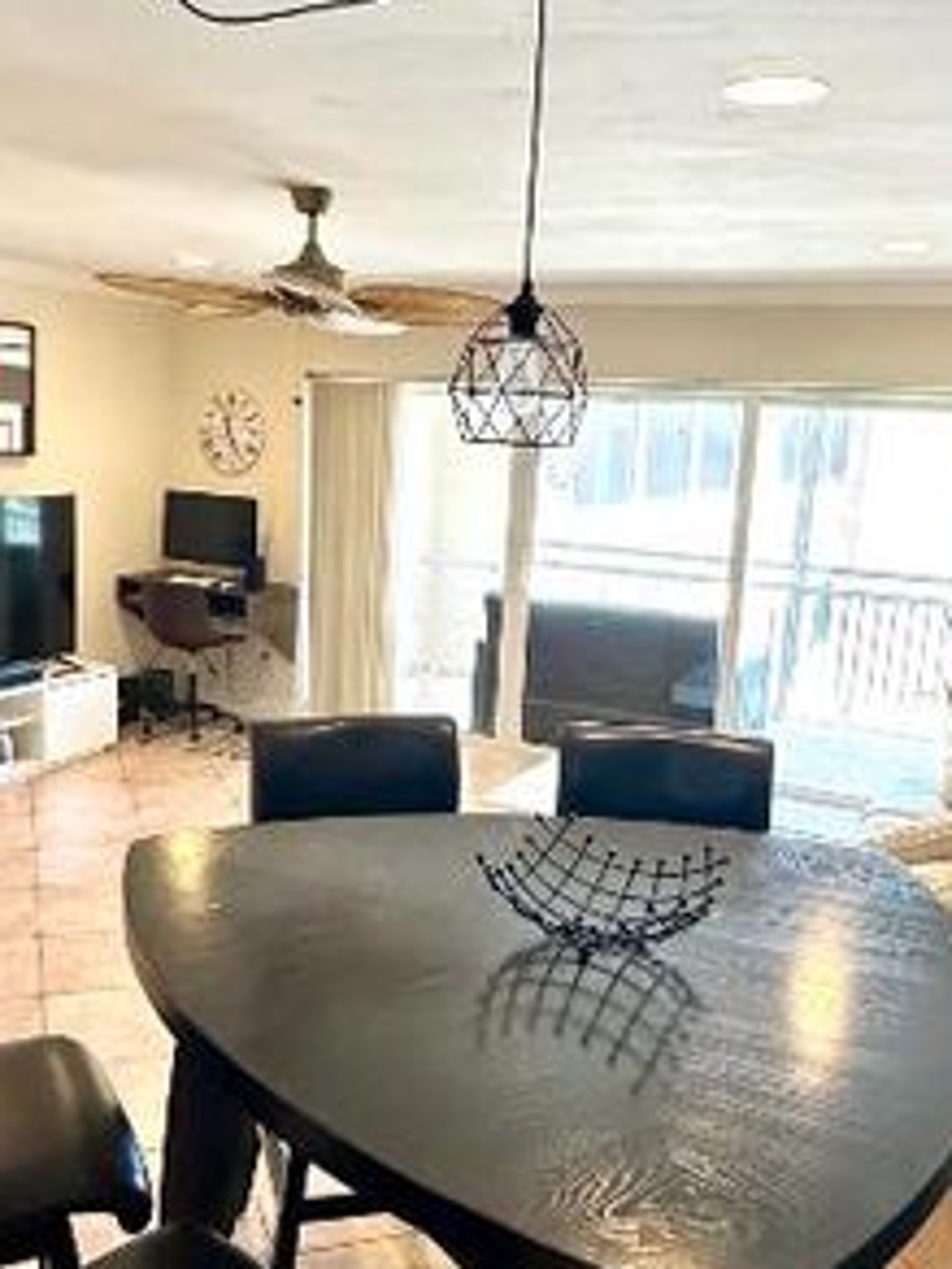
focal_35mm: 32
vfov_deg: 56.3
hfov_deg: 44.2
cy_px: 771
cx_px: 491
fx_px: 1173
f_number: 2.2
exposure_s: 1/120
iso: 250
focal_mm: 2.22
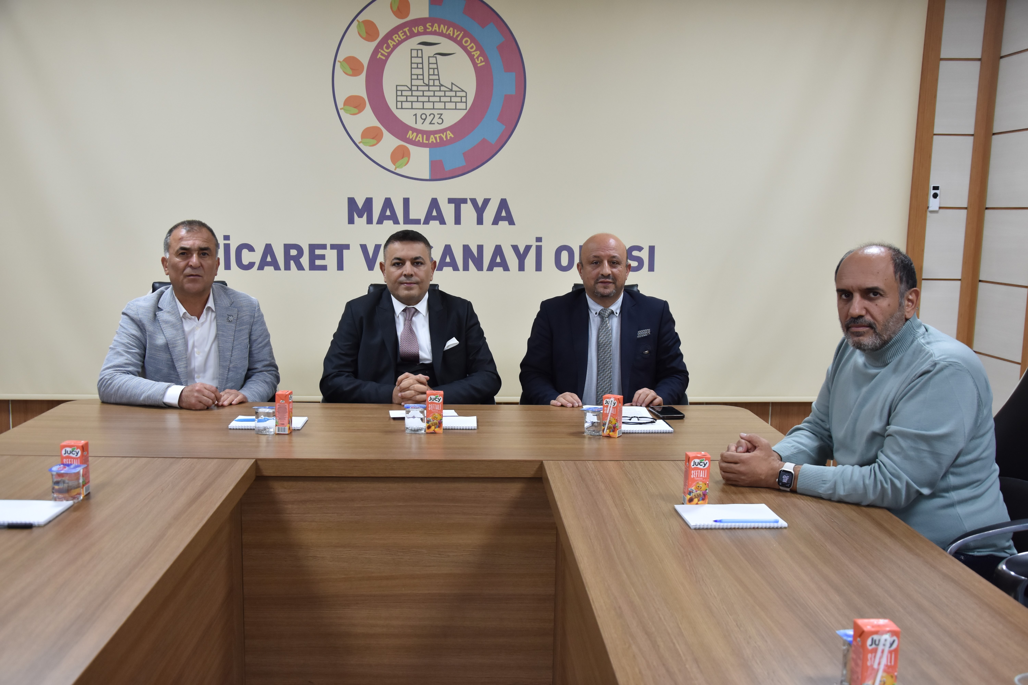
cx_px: 514
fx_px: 1028
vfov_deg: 36.9
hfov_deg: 53.1
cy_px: 342
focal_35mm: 36
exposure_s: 1/80
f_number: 4.5
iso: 800
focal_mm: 24
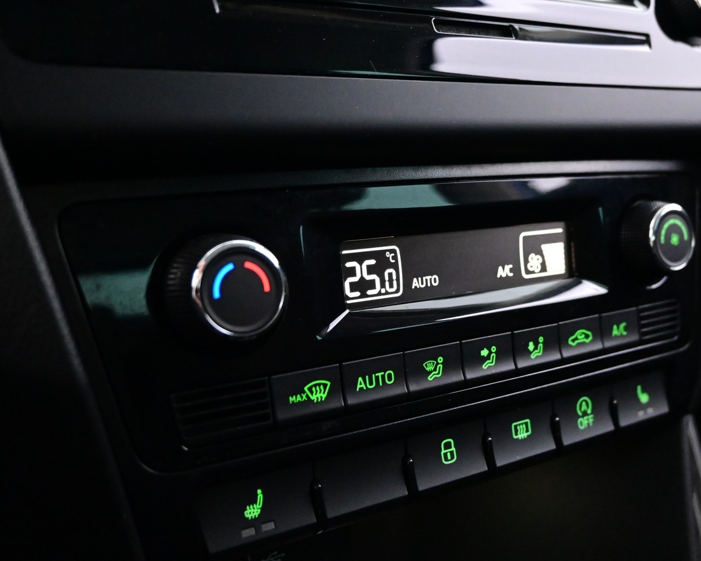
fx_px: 837
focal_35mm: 40
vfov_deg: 37.0
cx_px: 471
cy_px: 308
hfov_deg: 44.7
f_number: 3.8
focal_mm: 19.5
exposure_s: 1/30
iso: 6400
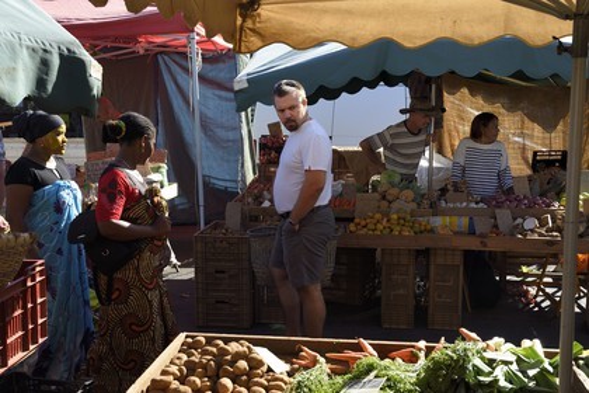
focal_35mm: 40
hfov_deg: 48.5
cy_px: 196
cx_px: 294
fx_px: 654
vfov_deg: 33.4
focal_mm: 40
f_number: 10
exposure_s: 1/200
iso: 400
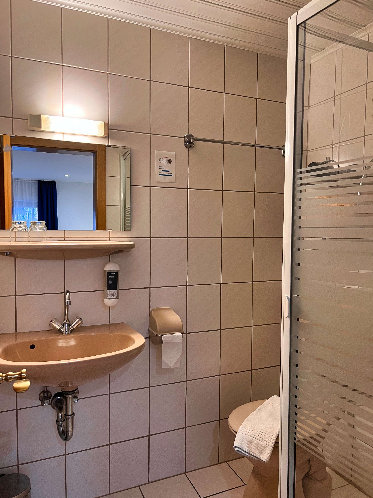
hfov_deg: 53.1
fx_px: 374
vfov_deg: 67.3
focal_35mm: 26
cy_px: 249
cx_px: 186
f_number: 1.5
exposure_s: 1/50
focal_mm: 5.7
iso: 125
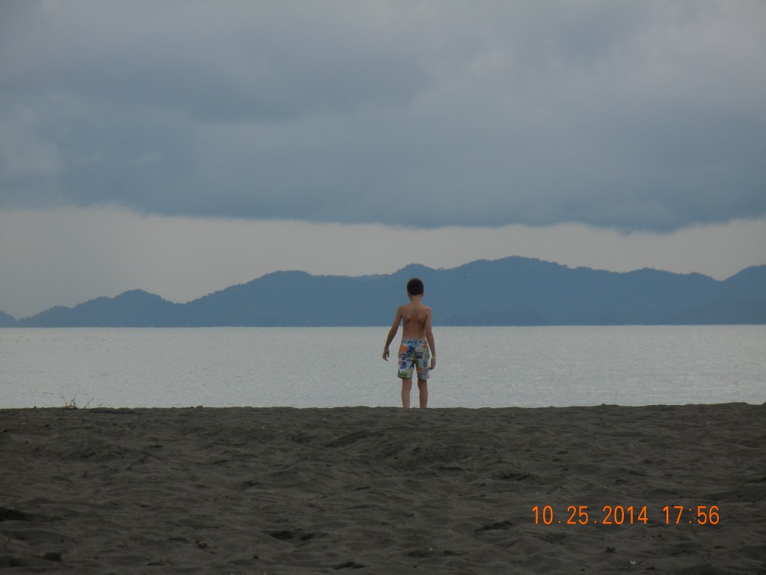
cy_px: 288
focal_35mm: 300
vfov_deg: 5.0
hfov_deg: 6.6
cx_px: 383
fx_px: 6639
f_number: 5.6
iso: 160
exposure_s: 1/76.4
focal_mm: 54
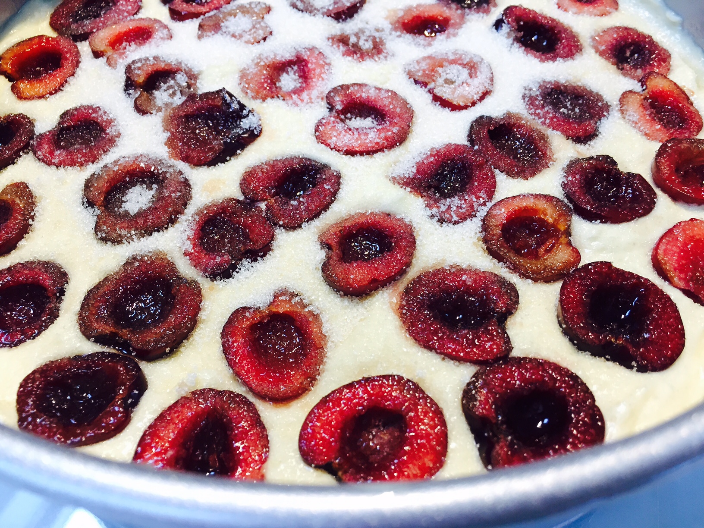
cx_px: 352
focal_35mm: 29
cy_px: 264
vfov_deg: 48.2
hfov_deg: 61.7
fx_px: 590
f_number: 2.2
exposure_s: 1/33
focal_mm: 4.15
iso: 50
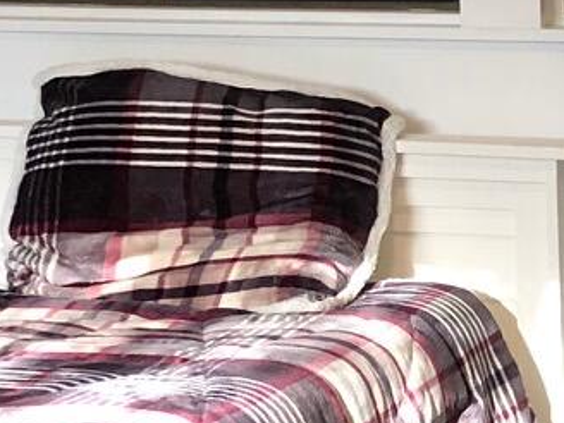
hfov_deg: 11.4
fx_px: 2802
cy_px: 316
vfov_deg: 8.6
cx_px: 573
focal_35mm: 172
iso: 50
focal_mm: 4
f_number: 1.8
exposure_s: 1/15
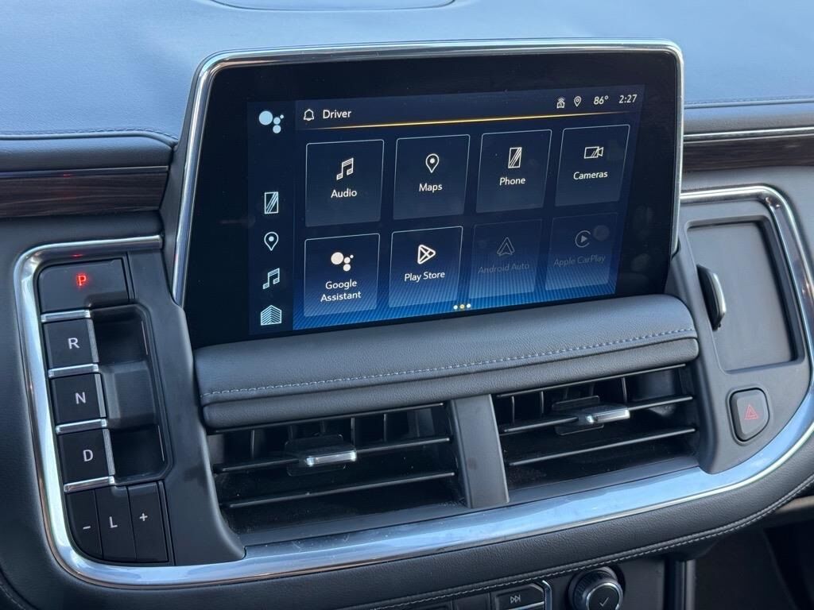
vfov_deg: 30.3
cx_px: 407
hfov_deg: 39.7
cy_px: 305
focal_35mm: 48
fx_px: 1129
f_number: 1.78
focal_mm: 6.76
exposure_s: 1/60
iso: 100
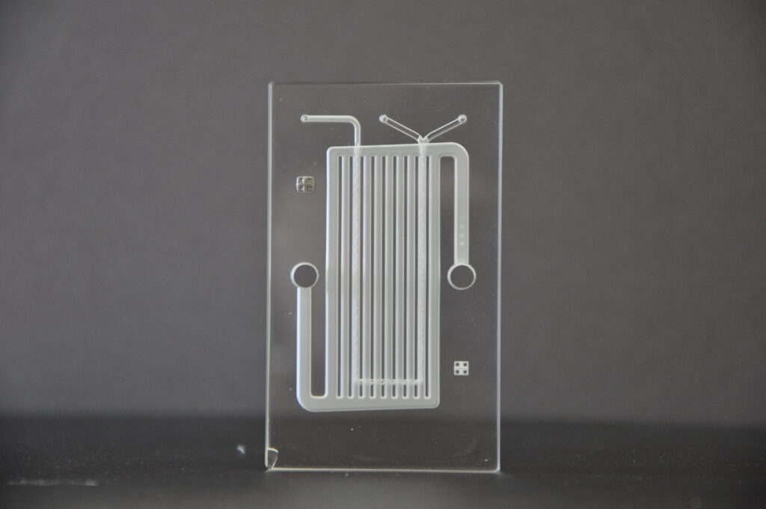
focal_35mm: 147
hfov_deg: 14.0
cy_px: 254
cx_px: 383
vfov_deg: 9.3
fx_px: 3124
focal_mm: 98
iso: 900
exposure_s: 1/30
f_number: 5.6
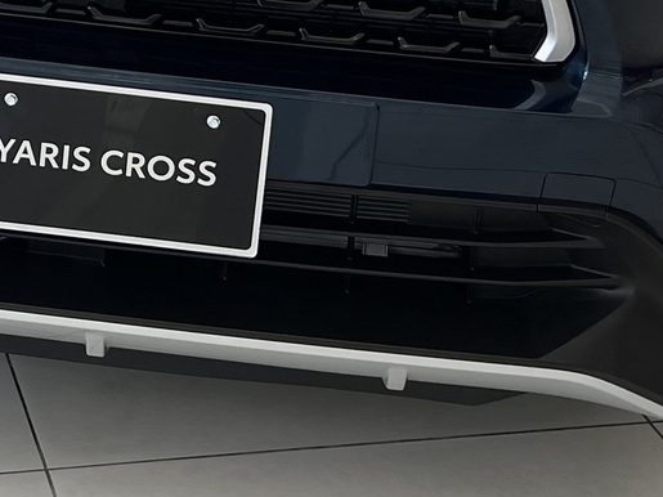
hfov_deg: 19.2
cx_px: 113
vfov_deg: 14.2
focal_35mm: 101
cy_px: -107
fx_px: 1934
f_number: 1.5
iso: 50
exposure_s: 1/421
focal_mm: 5.7
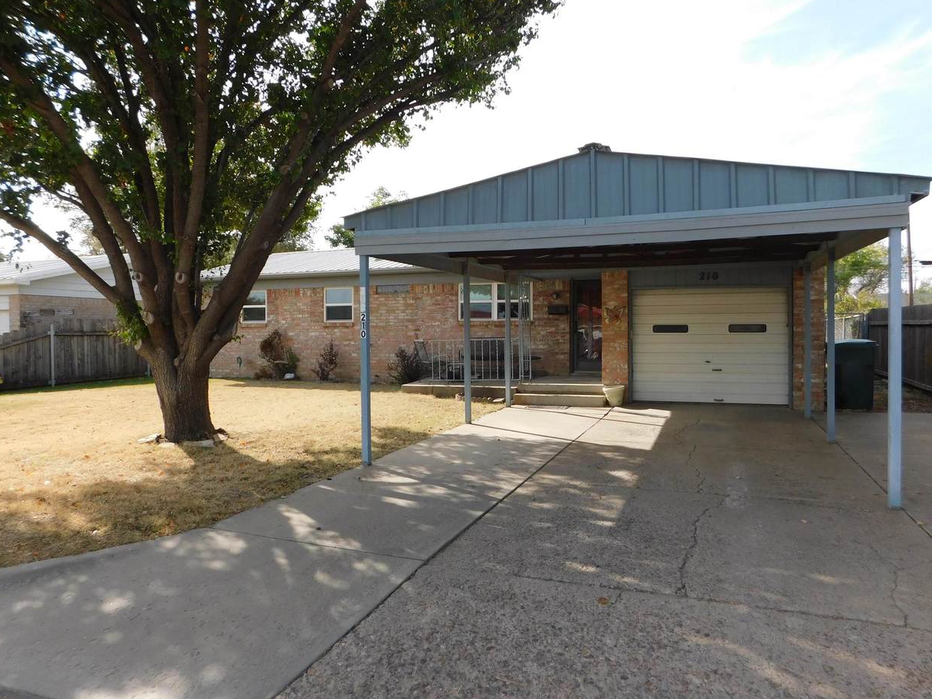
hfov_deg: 71.6
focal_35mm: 24
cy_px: 342
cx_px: 482
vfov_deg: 56.8
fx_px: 646
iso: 125
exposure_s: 1/800
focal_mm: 4
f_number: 3
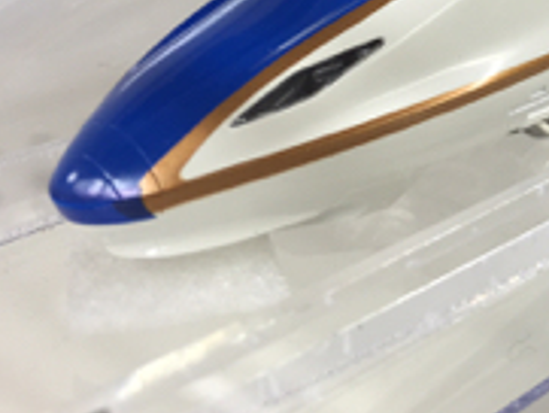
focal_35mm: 72
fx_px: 1143
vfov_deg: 19.5
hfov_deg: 24.9
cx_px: 619
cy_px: -55
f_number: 2.2
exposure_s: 1/50
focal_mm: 4.15
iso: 32
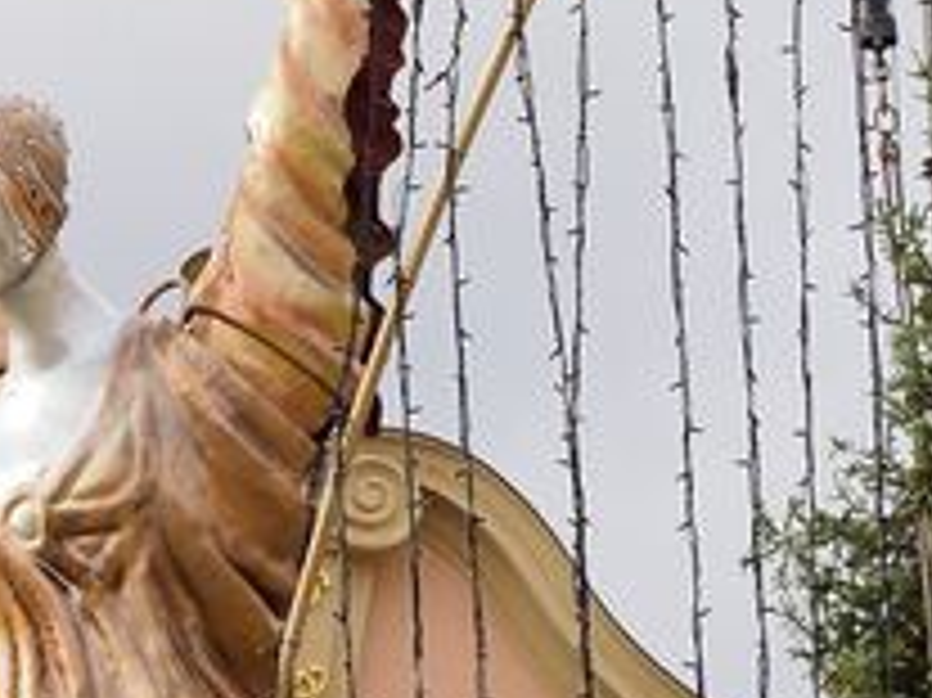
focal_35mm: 271
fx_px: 7292
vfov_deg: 5.5
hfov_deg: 7.3
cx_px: 171
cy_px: 563
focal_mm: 35
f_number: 6.3
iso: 200
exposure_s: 1/200
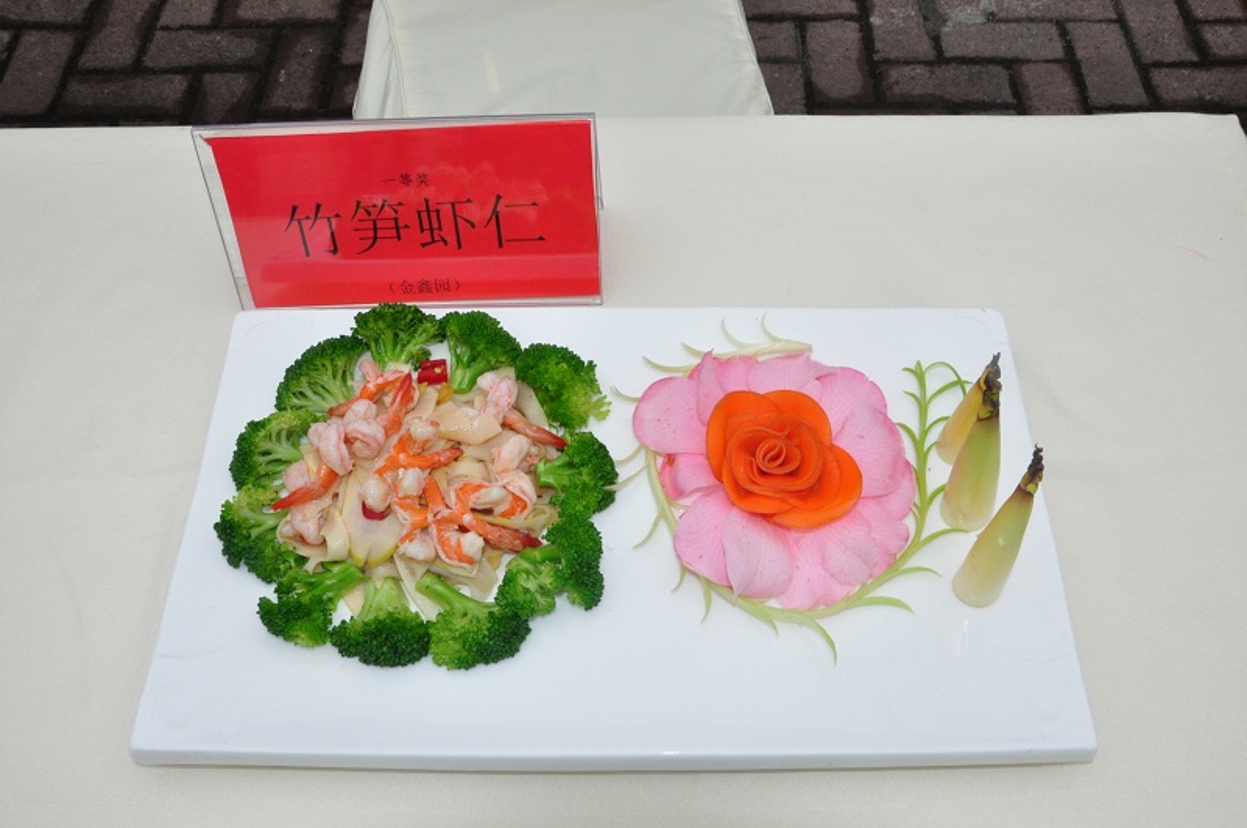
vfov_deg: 41.6
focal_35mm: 32
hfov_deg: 59.6
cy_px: 414
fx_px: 1090
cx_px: 624
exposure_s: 1/200
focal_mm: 21
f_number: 18
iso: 1000
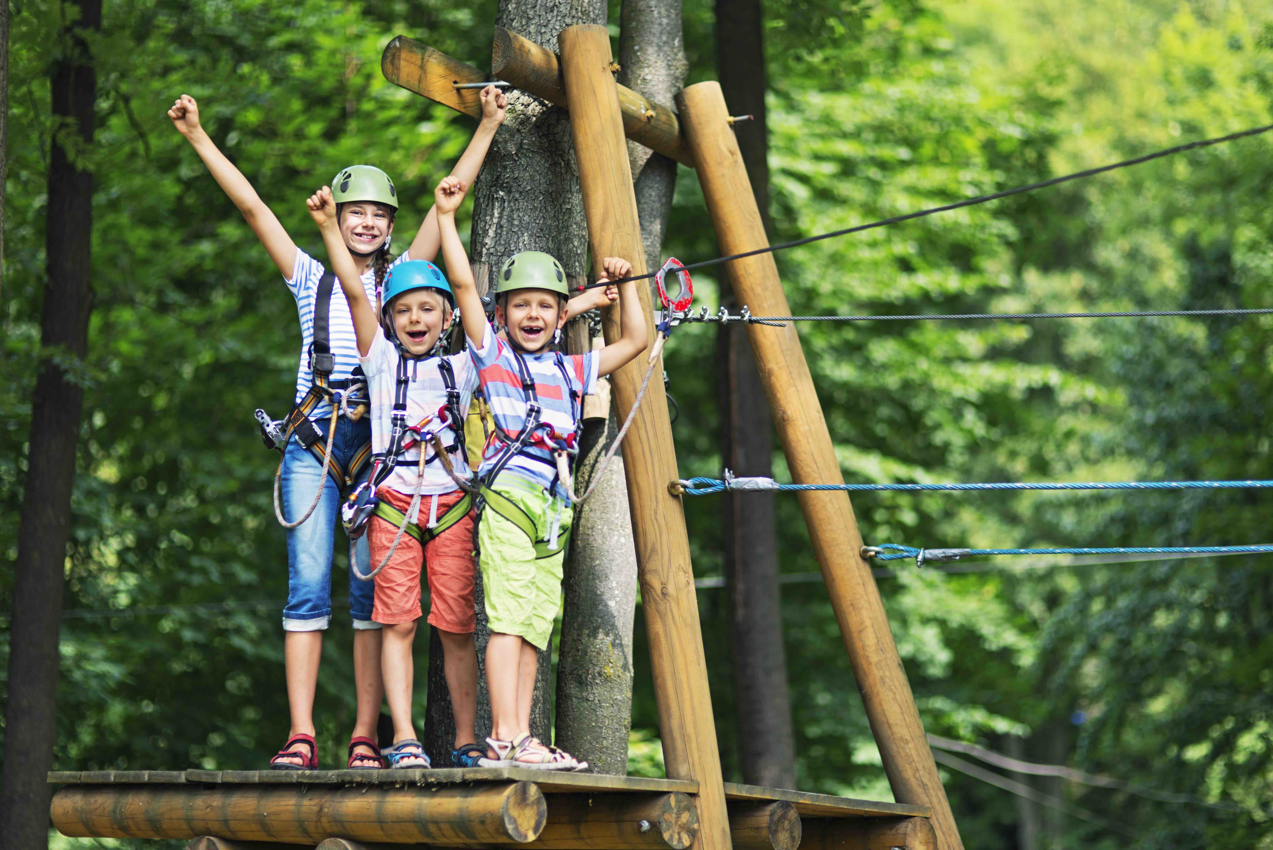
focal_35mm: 85
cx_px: 636
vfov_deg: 16.1
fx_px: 3006
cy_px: 425
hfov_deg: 23.9
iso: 100
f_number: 1.4
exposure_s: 1/1250
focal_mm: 85
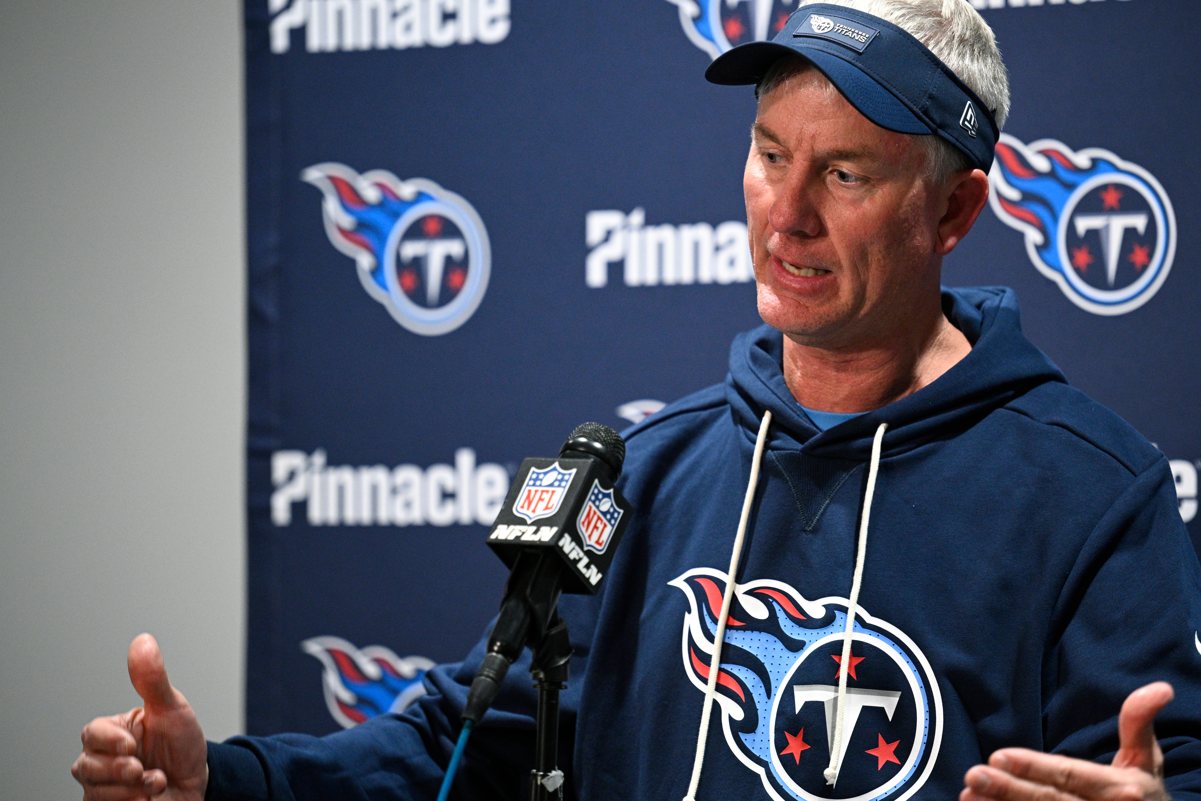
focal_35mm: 199
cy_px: 368
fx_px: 6639
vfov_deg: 6.9
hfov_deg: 10.3
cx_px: 700
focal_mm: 165
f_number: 2.8
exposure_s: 1/160
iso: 3200
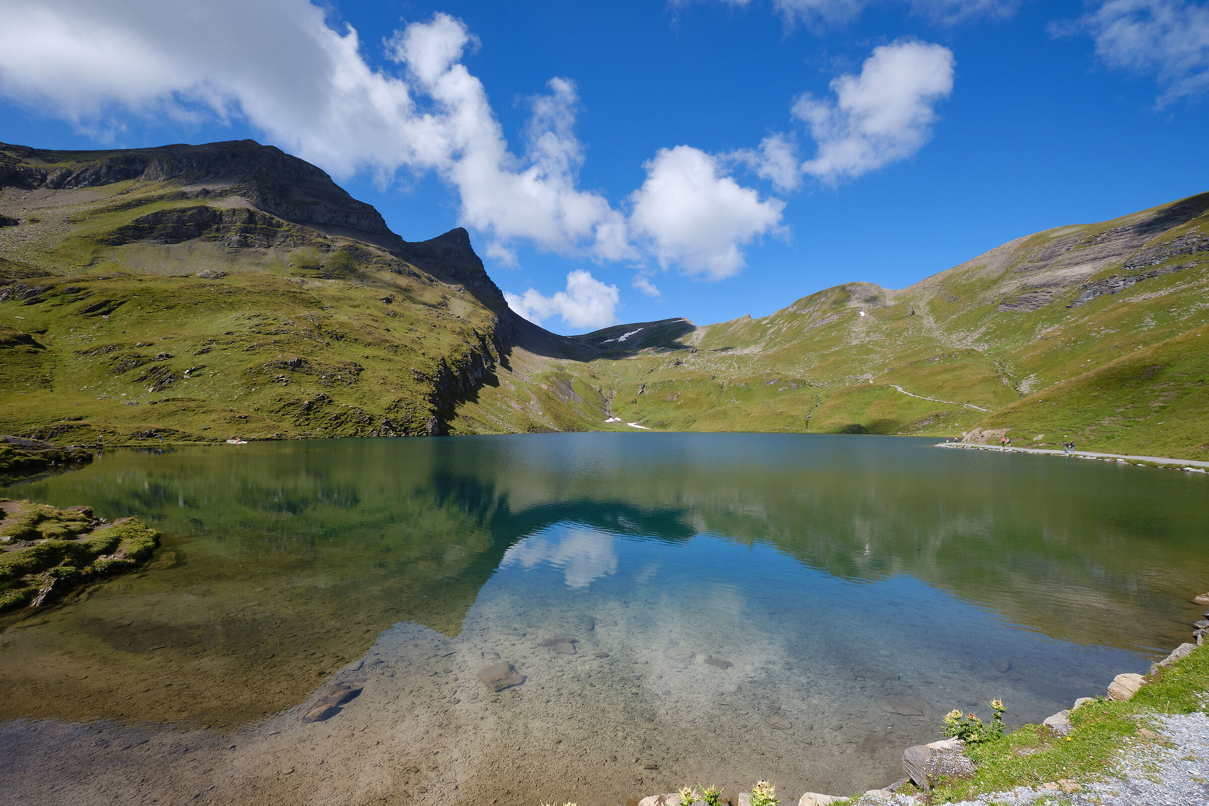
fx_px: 504
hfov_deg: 100.4
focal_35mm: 15
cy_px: 403
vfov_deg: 77.3
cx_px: 604
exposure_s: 1/250
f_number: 8
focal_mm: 10
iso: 160
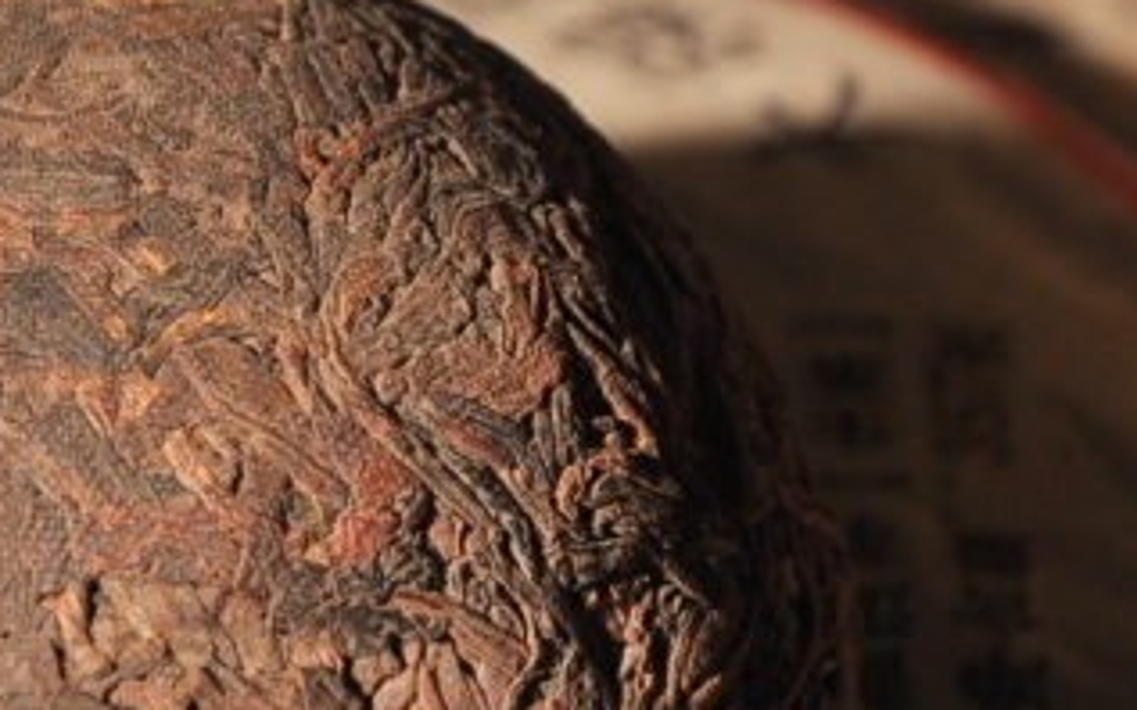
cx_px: -82
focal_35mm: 518
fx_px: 16037
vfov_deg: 2.5
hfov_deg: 4.1
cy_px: 194
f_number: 9.5
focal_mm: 105
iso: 320
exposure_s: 1/125
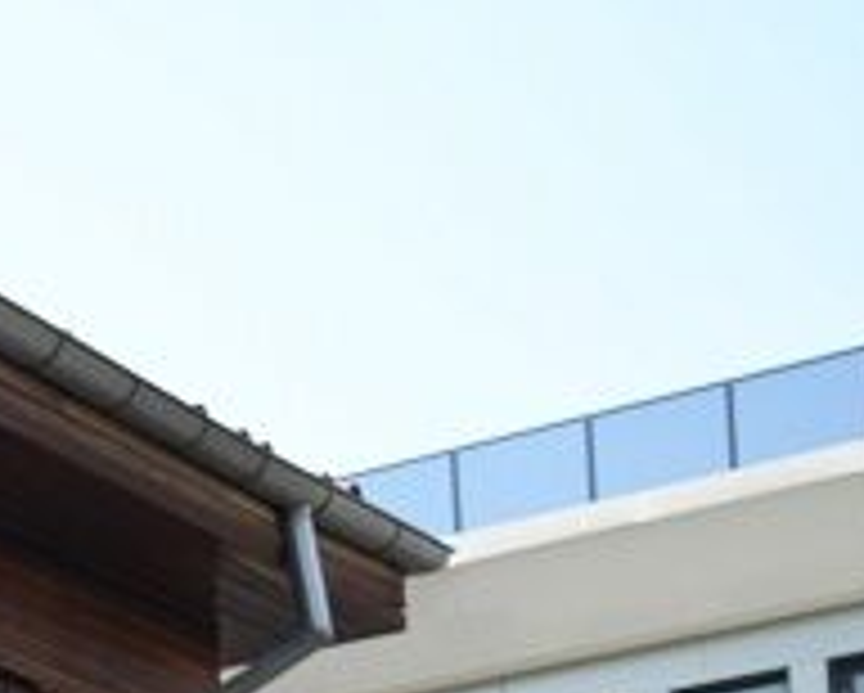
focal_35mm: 150
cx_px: -1922
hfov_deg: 9.4
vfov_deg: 9.4
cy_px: 1582
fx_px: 3840
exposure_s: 1/160
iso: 100
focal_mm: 24
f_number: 4
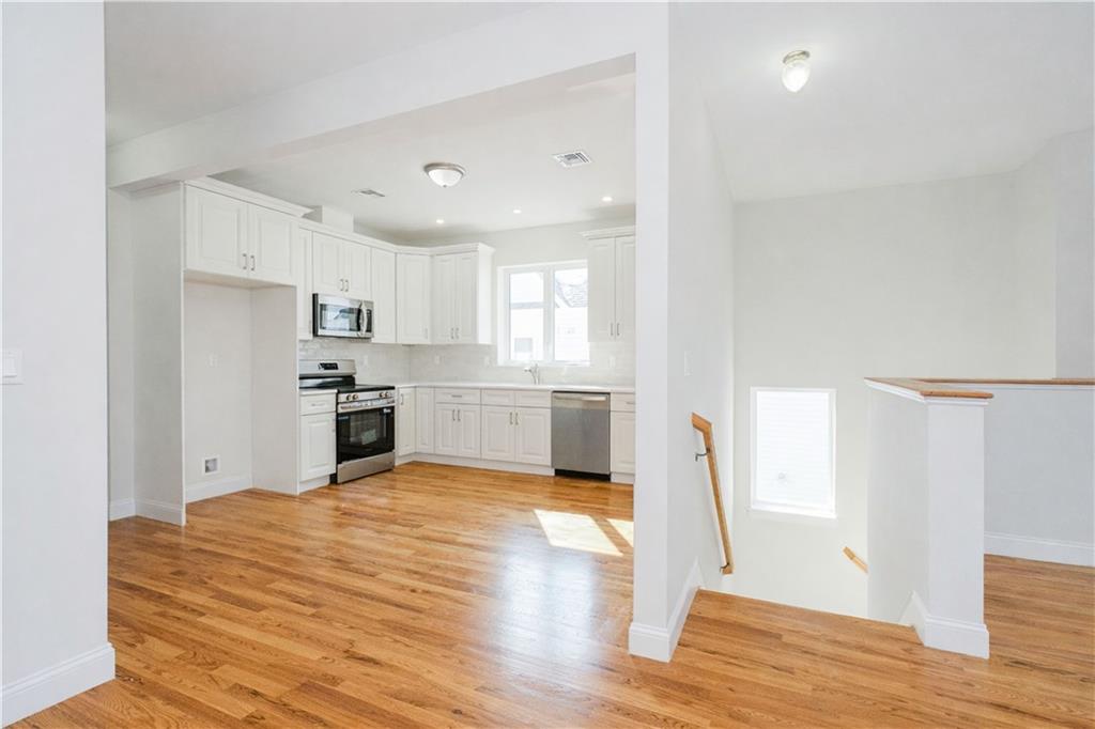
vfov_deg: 70.4
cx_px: 548
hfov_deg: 93.3
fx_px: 517
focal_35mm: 17
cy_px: 364
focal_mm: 11
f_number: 8
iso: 1000
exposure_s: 1/125
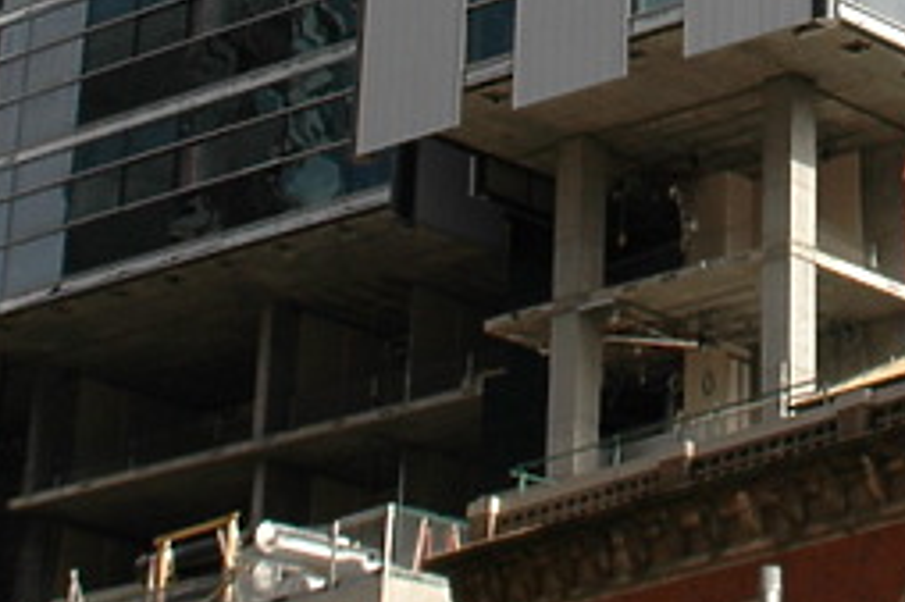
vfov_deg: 8.9
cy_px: -363
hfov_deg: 13.7
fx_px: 3743
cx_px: 819
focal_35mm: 149
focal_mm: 28
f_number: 8
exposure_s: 1/250
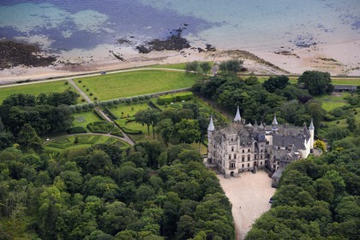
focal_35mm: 160
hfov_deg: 12.8
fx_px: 1600
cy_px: 120
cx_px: 180
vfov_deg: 8.6
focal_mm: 160
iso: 400
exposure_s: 1/640
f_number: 6.3
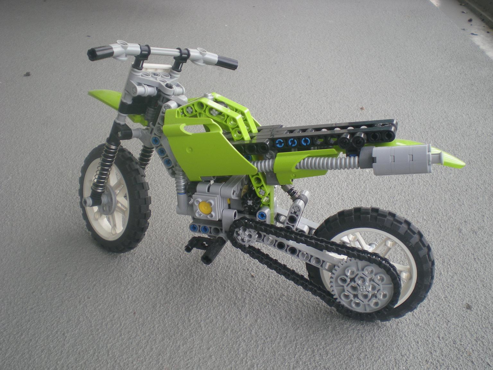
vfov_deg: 37.7
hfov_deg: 49.0
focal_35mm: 38
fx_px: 541
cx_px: 246
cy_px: 185
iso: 56
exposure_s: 1/58.7
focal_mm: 6.3
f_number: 3.1
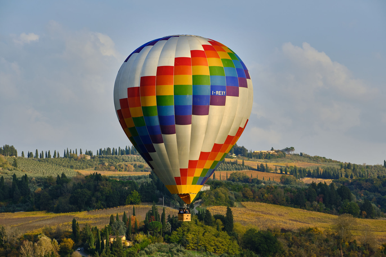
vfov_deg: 10.1
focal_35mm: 136
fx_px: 1458
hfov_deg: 15.1
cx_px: 193
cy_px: 128
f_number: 9
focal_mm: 90.9
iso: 160
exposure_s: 1/160
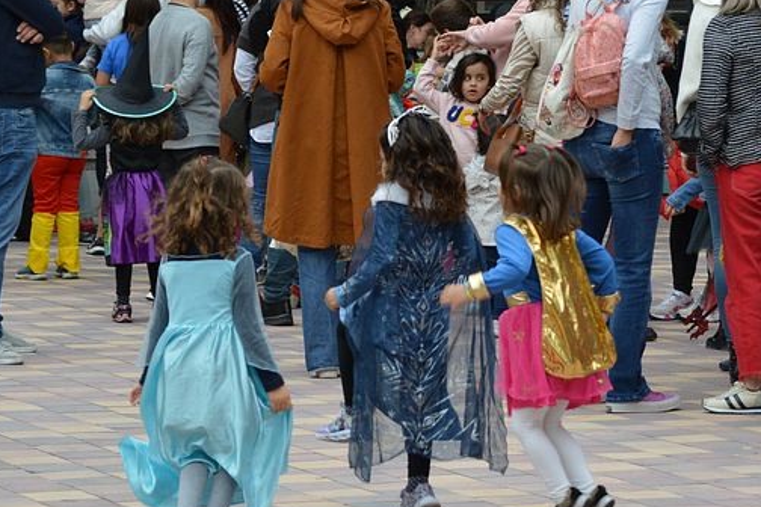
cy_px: 134
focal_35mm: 212
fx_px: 4480
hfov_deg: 9.7
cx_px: 489
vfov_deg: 6.5
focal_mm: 75
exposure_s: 1/160
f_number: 5.6
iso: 800
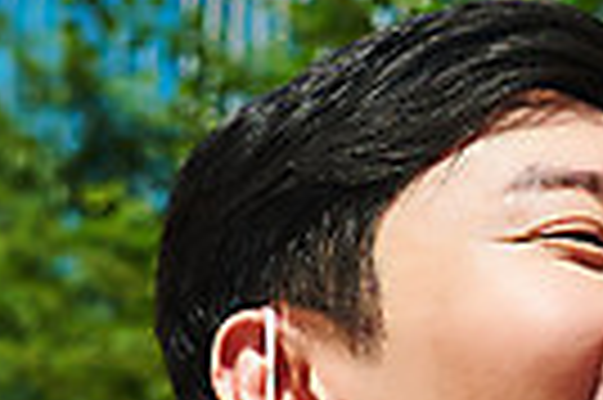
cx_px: 592
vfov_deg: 8.4
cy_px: 544
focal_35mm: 161
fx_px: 2693
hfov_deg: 12.6
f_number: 4.5
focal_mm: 36
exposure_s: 1/2500
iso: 200
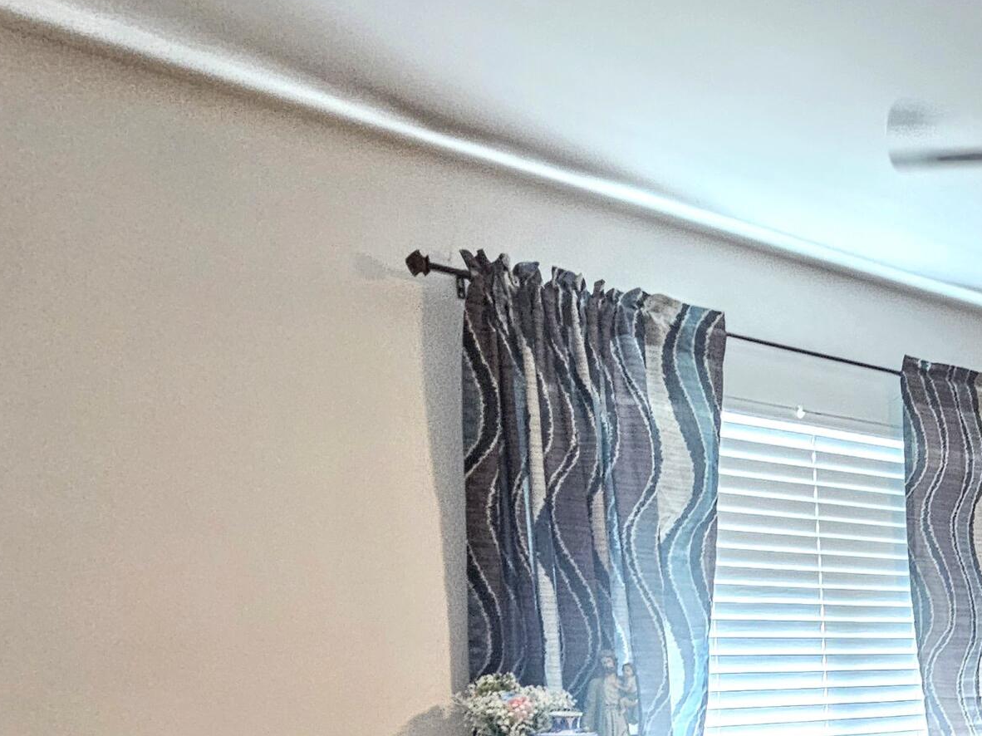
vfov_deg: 36.1
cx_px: 1103
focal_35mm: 33
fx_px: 936
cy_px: 821
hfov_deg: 42.3
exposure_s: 1/40
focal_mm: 2.2
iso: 320
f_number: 2.2
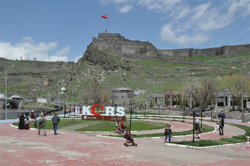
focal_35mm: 39
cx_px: 125
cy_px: 83
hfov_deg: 49.6
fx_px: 271
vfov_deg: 34.1
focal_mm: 26
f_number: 14
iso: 1000
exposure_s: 1/800
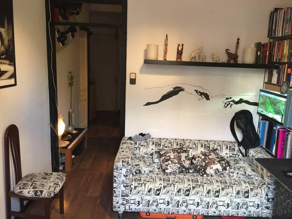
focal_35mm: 29
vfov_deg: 48.2
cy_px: 110
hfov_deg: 61.7
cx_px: 146
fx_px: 245
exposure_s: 1/17
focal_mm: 4.15
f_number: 2.2
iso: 125
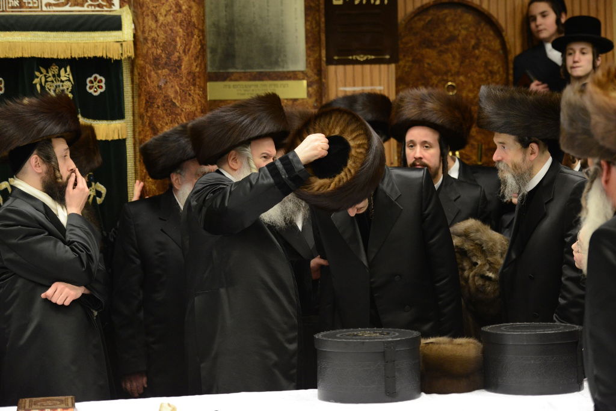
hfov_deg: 18.6
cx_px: 308
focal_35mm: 110
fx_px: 1883
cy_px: 206
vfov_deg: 12.5
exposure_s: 1/250
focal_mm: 110
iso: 2000
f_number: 2.8
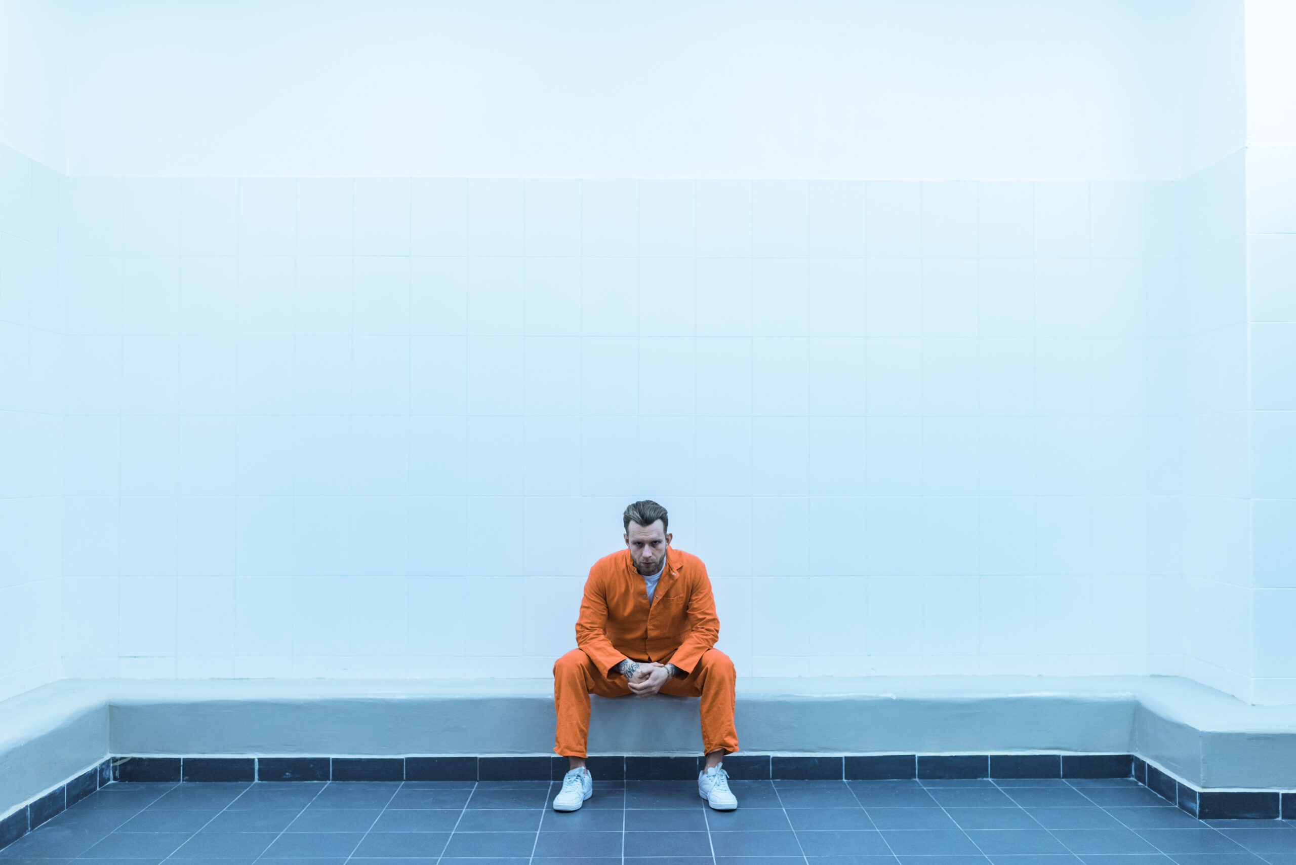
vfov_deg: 37.9
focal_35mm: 35
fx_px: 1260
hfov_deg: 54.4
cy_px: 432
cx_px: 648
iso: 800
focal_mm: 35
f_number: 2.2
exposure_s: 1/160
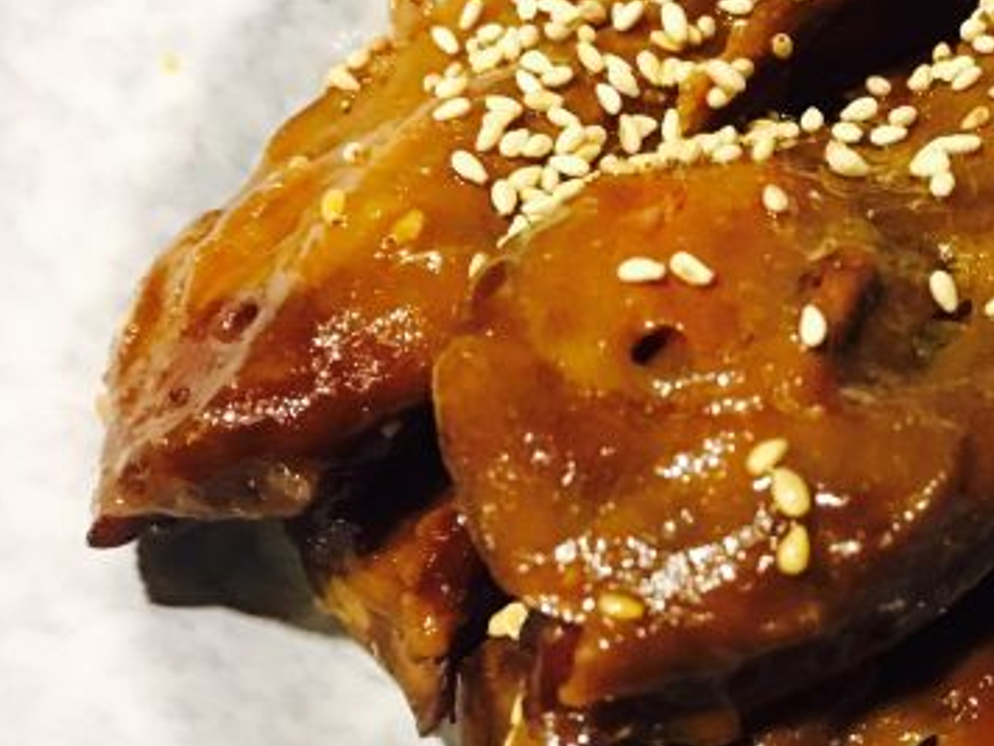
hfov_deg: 31.7
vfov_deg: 25.7
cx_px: 949
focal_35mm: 57
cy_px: 362
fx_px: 1637
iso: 800
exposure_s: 1/17
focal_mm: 4.15
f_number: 2.2
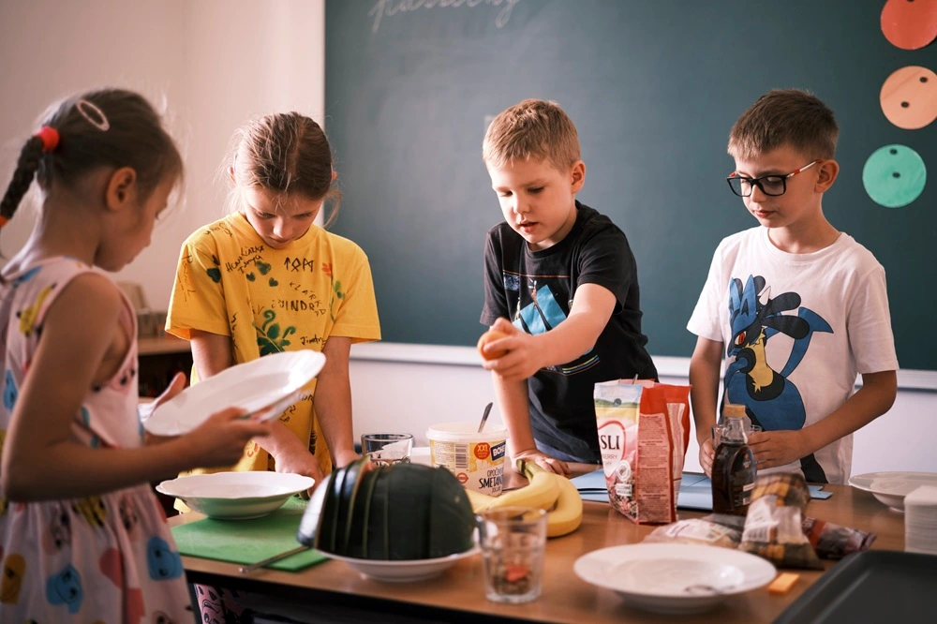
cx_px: 468
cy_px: 312
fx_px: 1301
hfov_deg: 39.6
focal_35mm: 50
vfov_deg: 27.0
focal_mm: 33
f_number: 1.4
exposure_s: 1/200
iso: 320
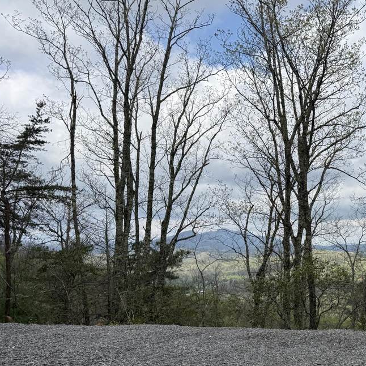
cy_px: 253
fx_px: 502
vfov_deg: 39.4
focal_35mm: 42
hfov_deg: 37.2
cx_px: 336
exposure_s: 1/4405
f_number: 1.78
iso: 80
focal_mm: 6.76
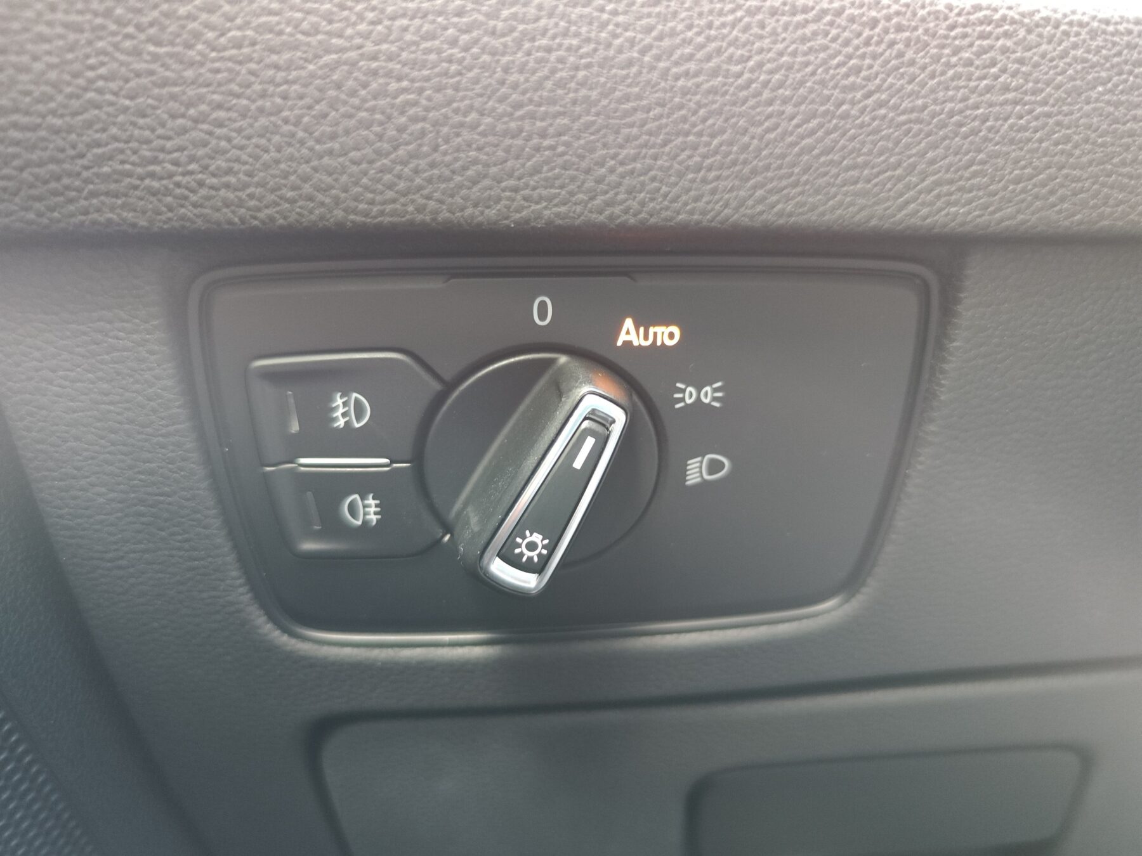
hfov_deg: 73.9
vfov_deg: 58.9
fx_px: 759
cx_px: 571
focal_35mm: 23
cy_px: 428
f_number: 1.69
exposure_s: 1/25
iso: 5630
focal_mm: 7.01
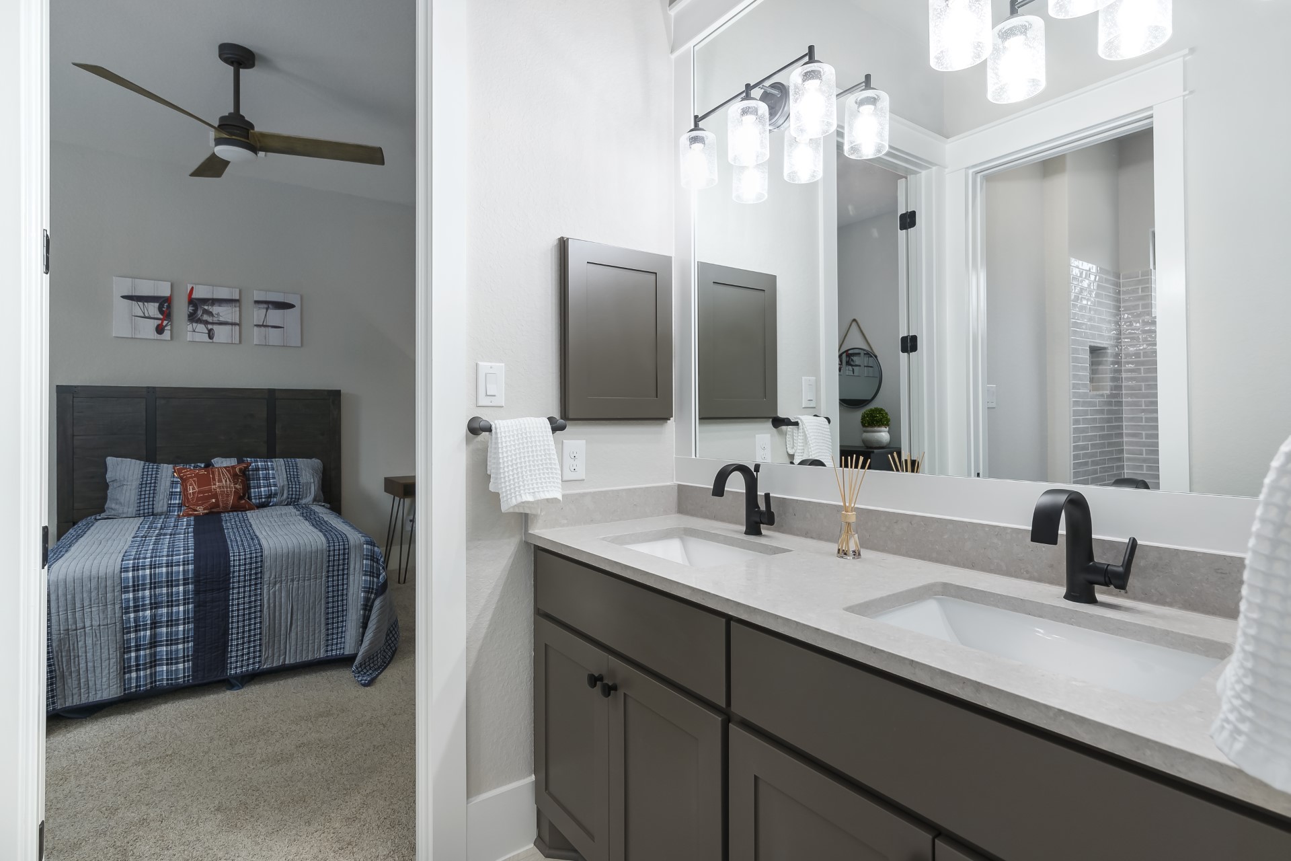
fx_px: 610
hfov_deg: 93.3
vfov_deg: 70.4
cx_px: 646
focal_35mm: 17
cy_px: 430
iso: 400
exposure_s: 1/10
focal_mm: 17
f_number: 8
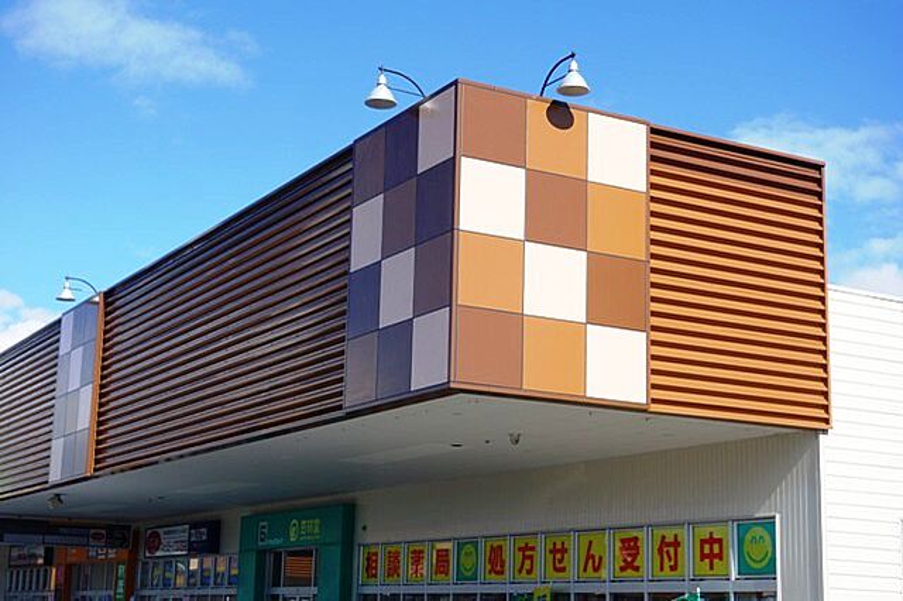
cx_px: 452
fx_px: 1479
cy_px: 300
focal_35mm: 59
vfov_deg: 23.0
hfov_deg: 34.0
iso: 125
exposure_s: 1/500
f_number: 5.6
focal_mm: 21.77
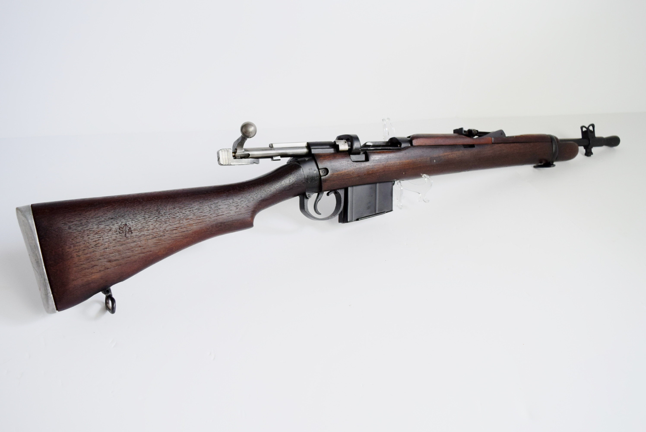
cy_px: 216
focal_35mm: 30
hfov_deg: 61.9
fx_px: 539
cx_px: 323
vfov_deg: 43.7
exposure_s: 1/125
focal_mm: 20
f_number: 5.6
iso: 800
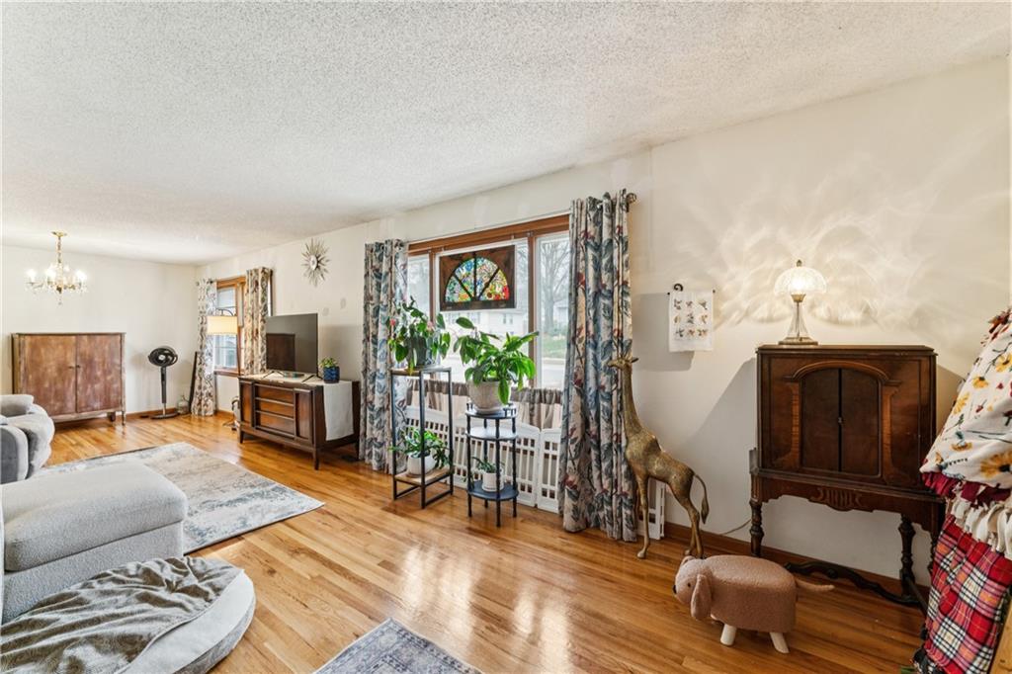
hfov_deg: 104.3
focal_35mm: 14
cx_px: 506
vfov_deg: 81.2
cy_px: 337
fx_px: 393
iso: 400
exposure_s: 1/8
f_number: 13
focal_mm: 14
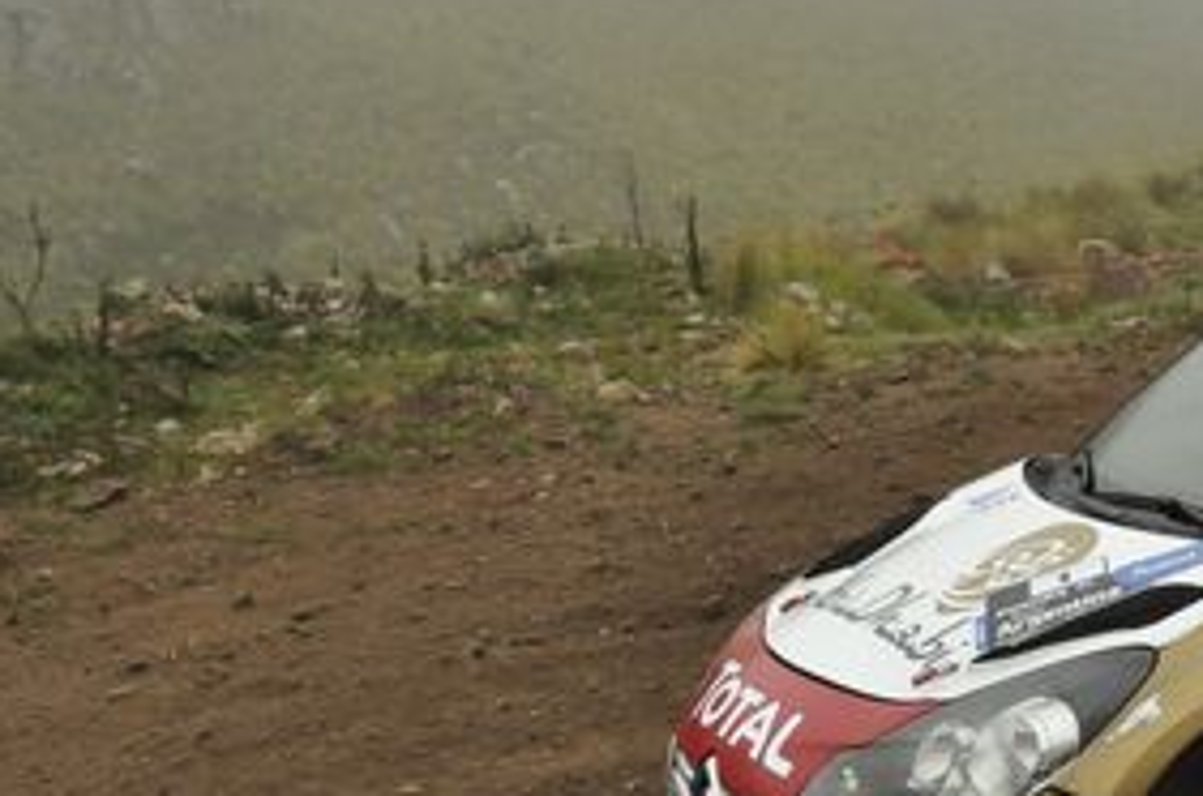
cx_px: 1558
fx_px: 3134
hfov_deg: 20.0
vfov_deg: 14.5
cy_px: 426
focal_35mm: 94
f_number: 9
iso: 800
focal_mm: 22
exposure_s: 1/800
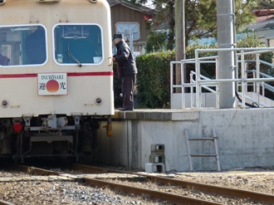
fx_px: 2452
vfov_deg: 4.8
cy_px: 77
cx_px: 109
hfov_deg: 6.4
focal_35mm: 310
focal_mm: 38.4
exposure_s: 1/320
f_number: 4
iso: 100
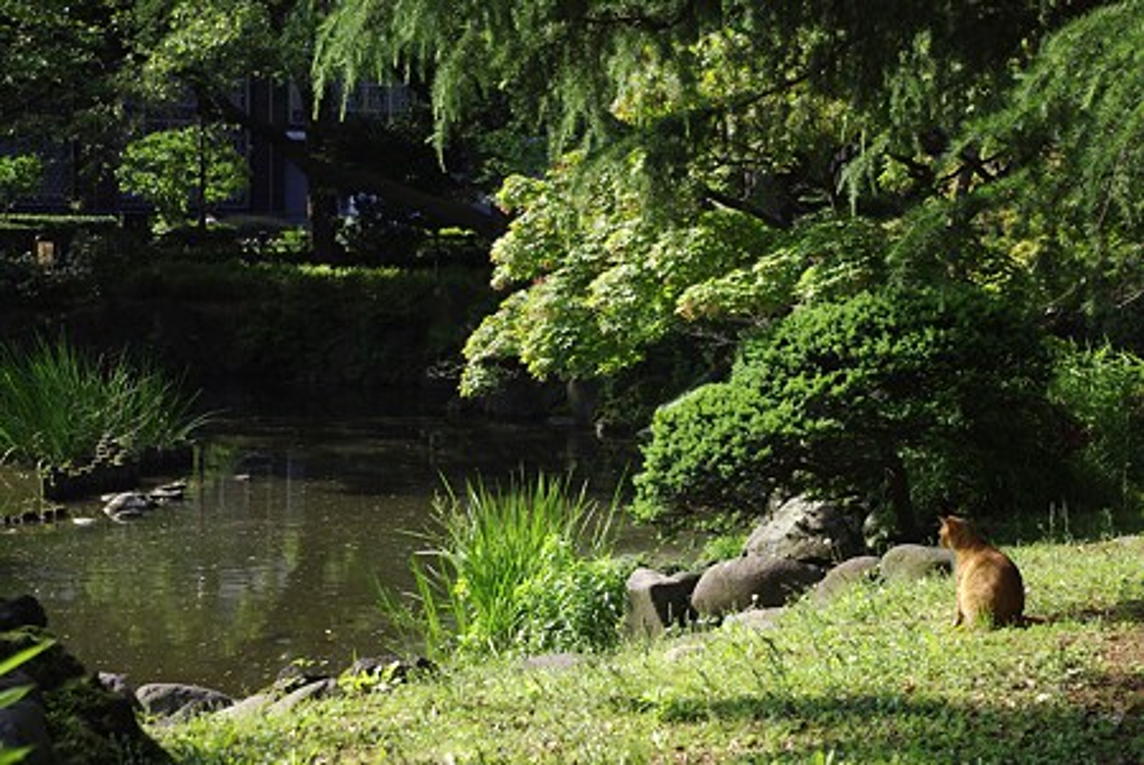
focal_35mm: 82
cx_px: 572
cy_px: 382
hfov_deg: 24.7
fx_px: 2608
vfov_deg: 16.7
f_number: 5.6
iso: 100
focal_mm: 55
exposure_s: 1/250
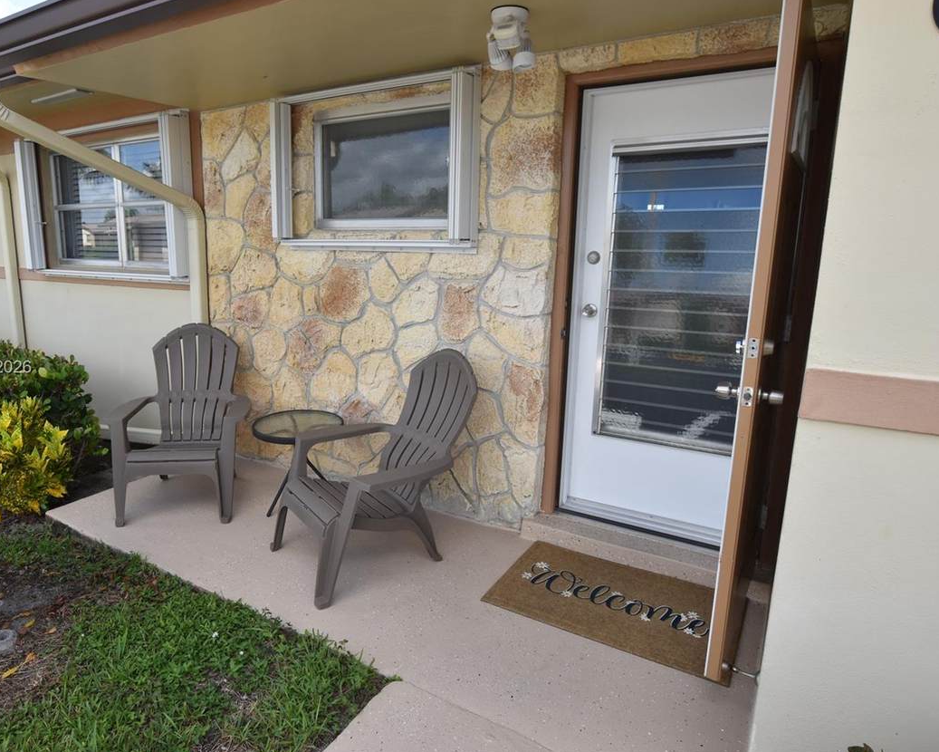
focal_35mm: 23
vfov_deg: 61.8
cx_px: 386
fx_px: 628
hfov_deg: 73.0
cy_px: 368
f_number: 6.3
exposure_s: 1/250
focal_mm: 13
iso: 200
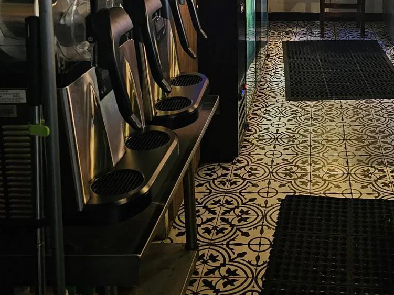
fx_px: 558
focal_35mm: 49
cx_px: 317
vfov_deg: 27.6
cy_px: -12
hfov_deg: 37.5
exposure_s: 1/24
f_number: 1.7
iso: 800
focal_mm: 6.3
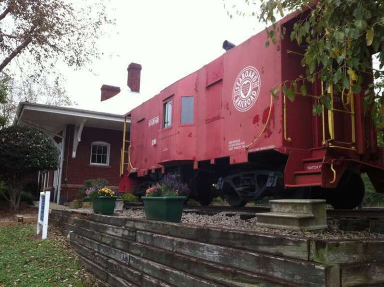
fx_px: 388
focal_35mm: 35
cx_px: 192
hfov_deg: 52.7
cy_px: 144
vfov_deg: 40.6
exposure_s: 1/155
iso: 80
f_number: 2.8
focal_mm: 3.85
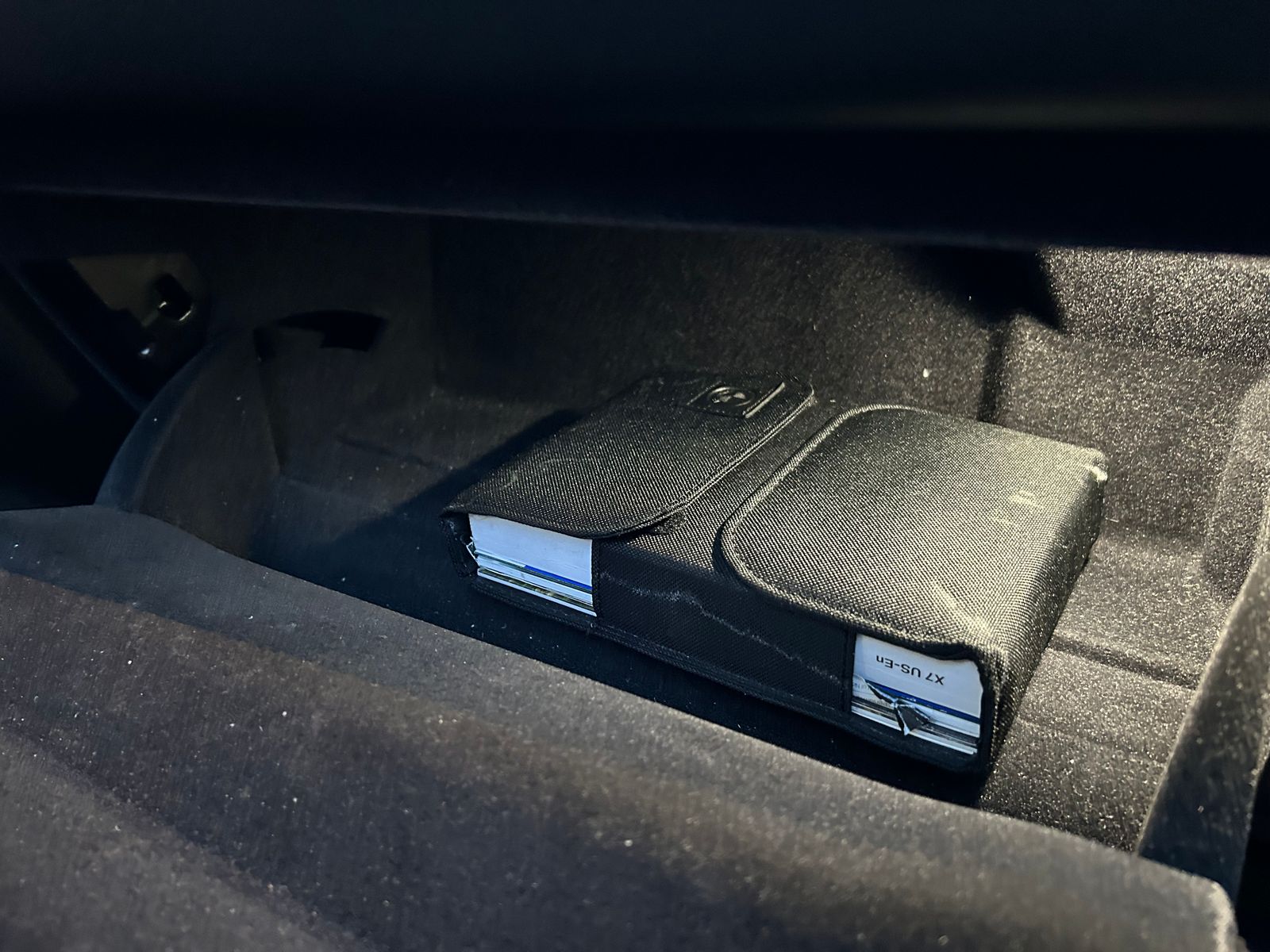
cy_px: 476
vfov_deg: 53.1
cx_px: 635
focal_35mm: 26
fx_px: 954
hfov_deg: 67.3
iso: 800
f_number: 1.5
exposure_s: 1/30
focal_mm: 5.7
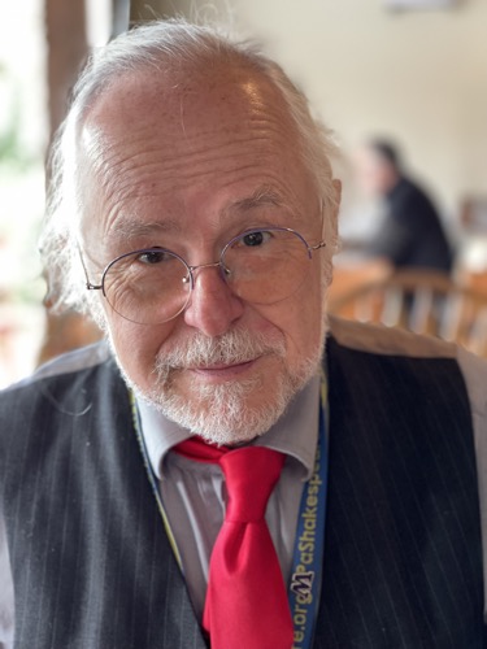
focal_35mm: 64
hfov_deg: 22.9
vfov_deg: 30.3
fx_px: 1201
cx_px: 244
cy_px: 324
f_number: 2.2
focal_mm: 7.5
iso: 160
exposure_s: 1/40
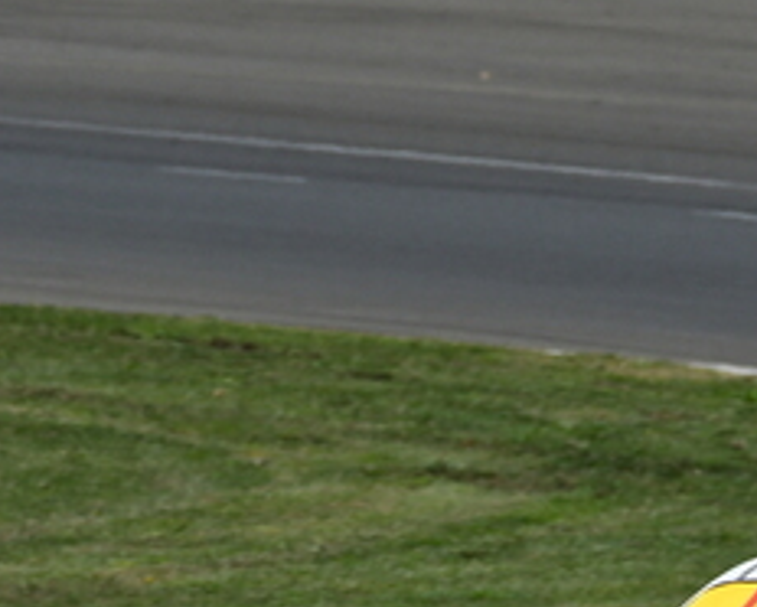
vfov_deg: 1.0
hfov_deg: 1.2
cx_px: 1100
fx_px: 34801
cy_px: 618
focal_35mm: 1552
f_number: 10
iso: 200
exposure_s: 1/640
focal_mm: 320
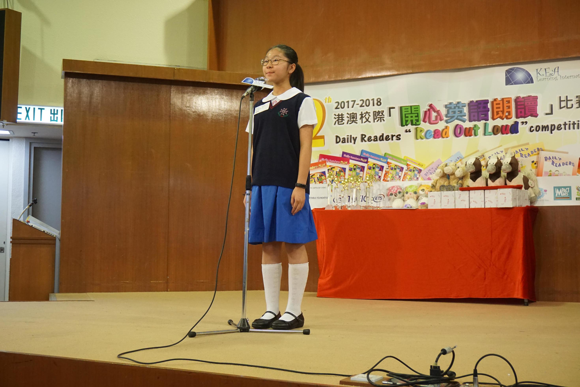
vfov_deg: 28.9
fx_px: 749
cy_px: 194
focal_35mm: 46
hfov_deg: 42.3
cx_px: 290
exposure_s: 1/60
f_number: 5
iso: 1600
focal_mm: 31
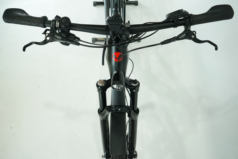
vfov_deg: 36.9
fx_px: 238
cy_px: 80
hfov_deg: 53.1
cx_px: 119
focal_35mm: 36
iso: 3200
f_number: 8
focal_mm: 36
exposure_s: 1/200
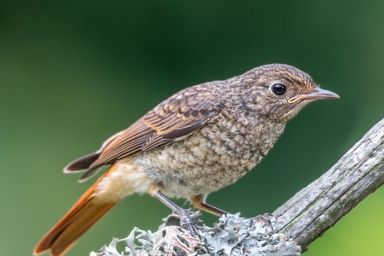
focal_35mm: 1350
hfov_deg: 1.5
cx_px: 266
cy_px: 173
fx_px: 14399
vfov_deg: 1.0
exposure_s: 1/500
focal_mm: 600
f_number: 7.1
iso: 1100
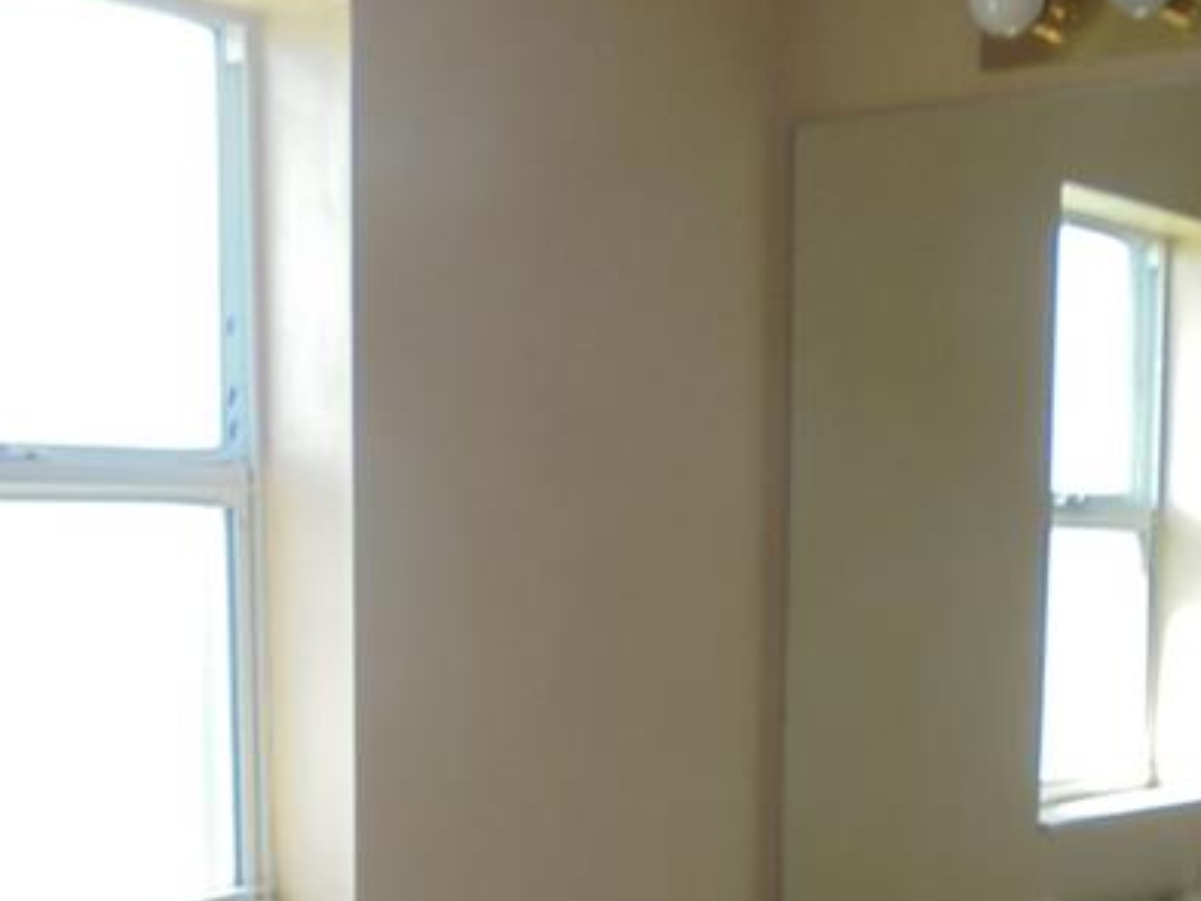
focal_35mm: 68
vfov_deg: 20.4
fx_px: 2359
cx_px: 521
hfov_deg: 28.5
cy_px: 1048
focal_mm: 4.6
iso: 100
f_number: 3.5
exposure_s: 1/30
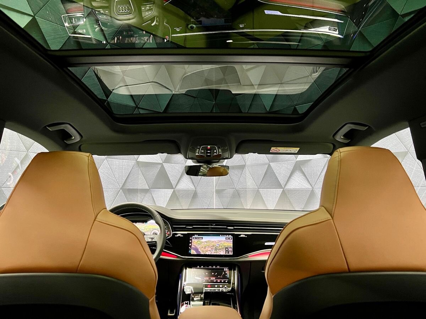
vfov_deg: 53.1
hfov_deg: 67.3
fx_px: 320
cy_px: 160
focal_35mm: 26
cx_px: 213
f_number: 1.5
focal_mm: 5.7
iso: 640
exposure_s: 1/25
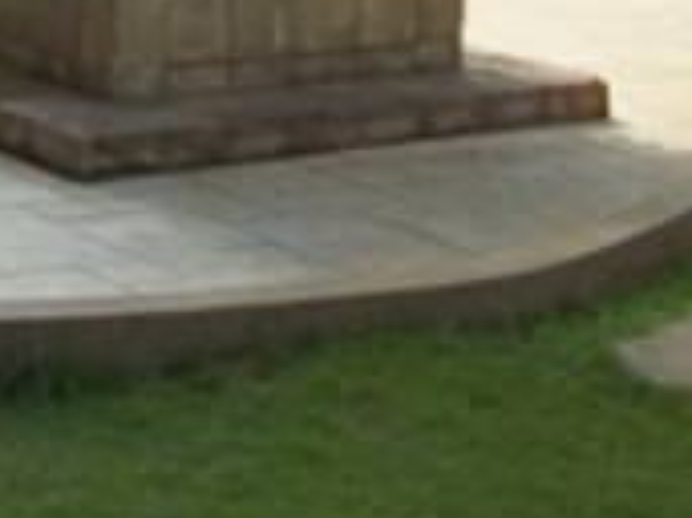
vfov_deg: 10.9
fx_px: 2577
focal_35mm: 129
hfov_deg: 14.5
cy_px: -312
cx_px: -265
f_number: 8
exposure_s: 1/100
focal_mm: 6.5
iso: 64
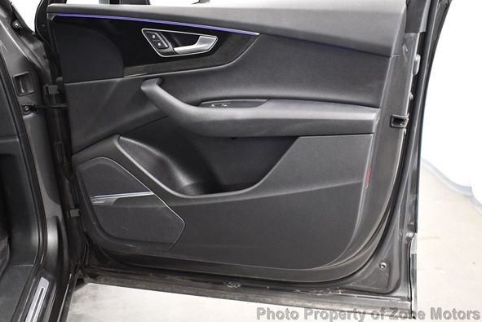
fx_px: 523
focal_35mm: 39
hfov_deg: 49.5
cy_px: 156
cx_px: 247
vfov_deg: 34.3
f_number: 3.5
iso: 3600
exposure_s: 1/60
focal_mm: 18
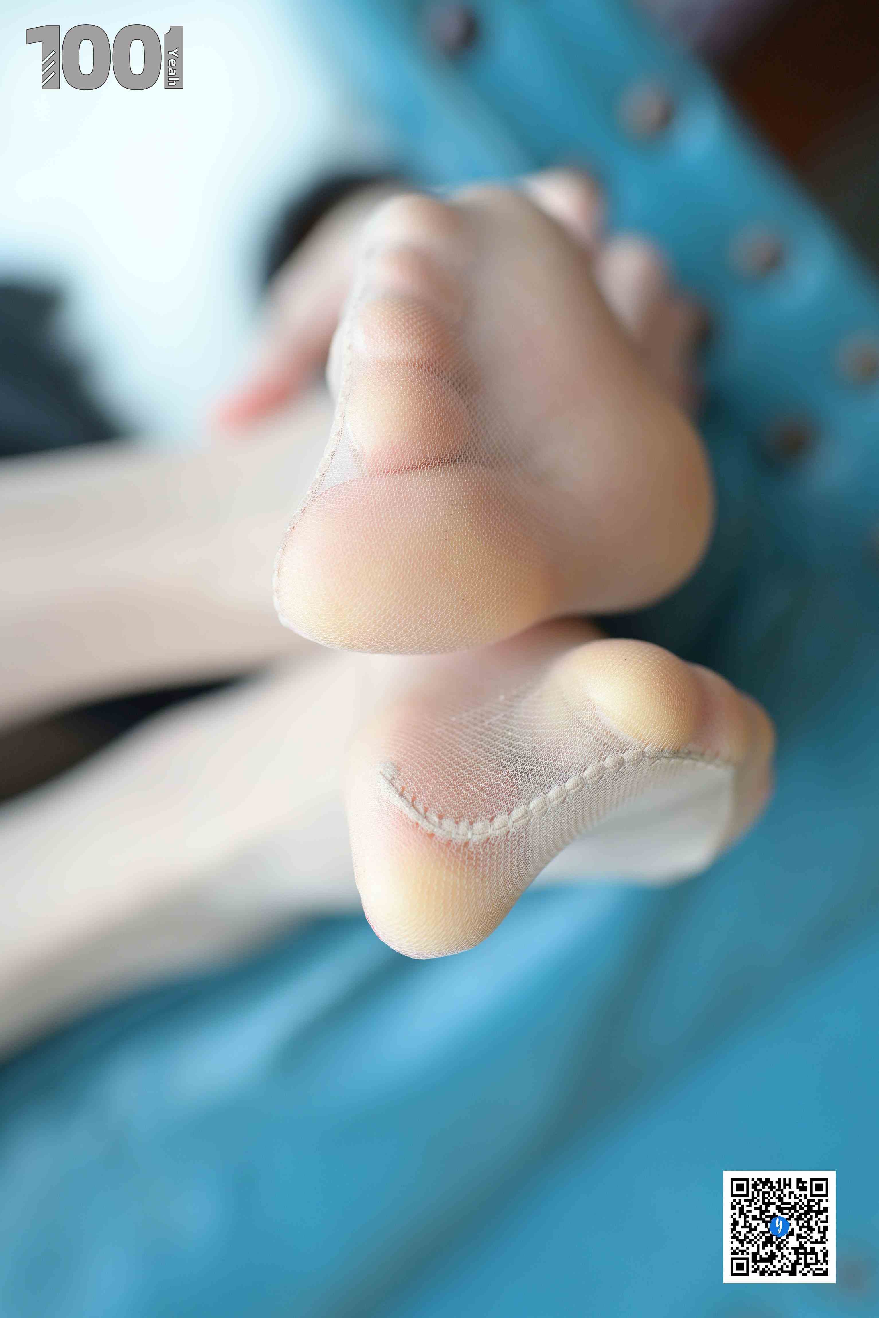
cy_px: 659
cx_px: 440
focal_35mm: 35
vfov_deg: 54.4
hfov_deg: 37.9
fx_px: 1282
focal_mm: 35
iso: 800
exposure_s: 1/250
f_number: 2.8
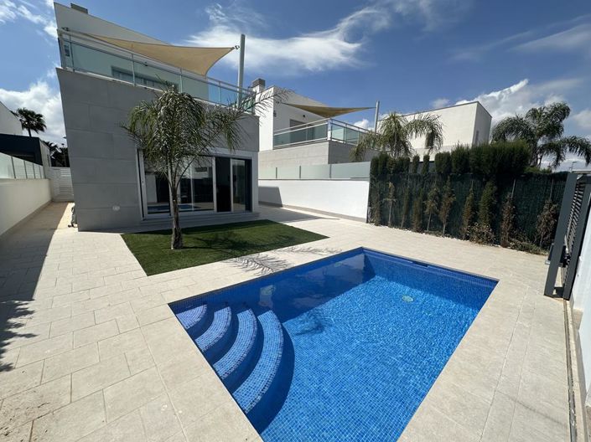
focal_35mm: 14
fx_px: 239
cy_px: 221
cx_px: 296
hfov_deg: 102.1
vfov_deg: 85.6
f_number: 2.2
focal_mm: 2.22
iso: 50
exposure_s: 1/3610
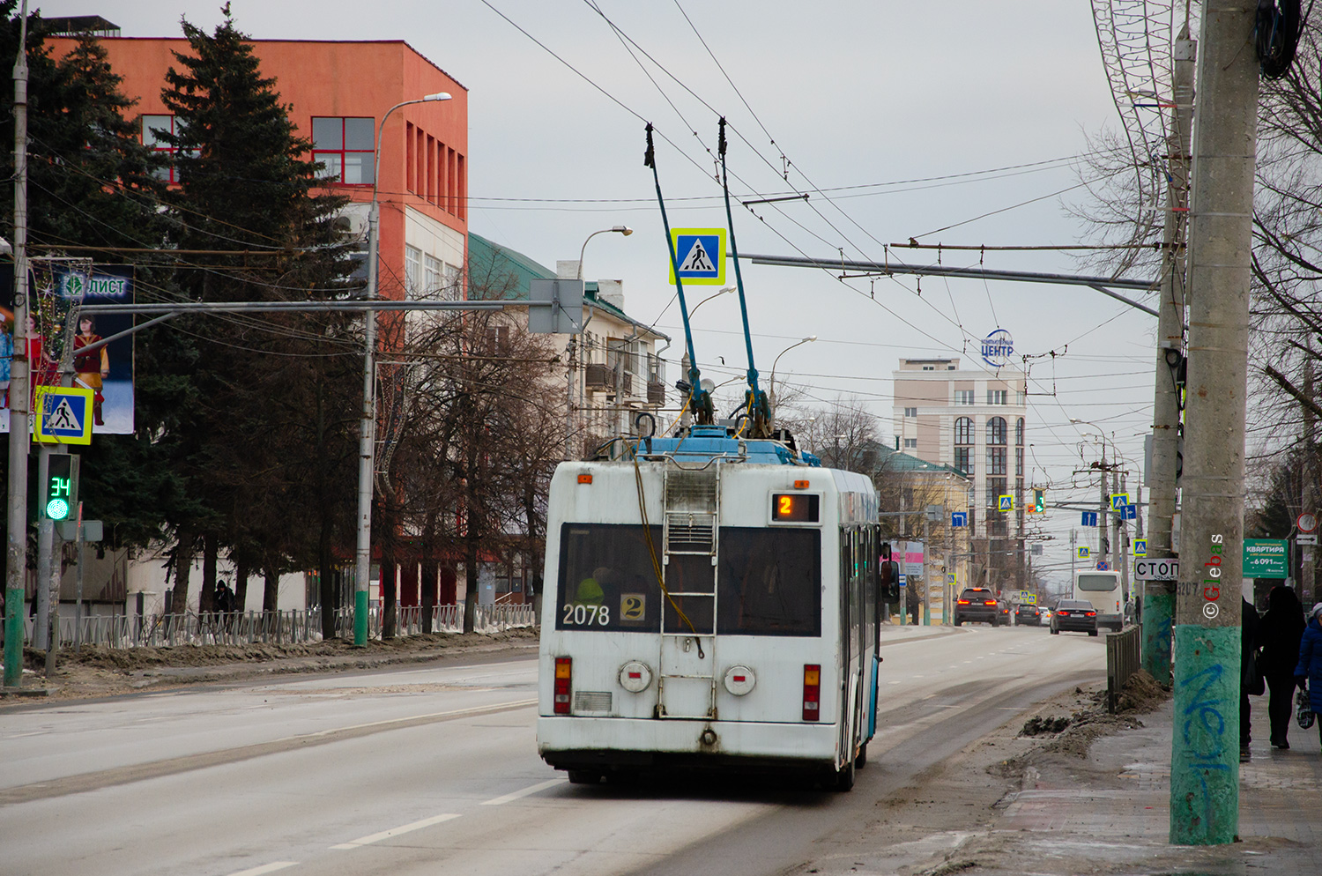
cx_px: 661
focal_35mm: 158
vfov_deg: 8.7
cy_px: 438
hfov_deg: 13.1
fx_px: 5773
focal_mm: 105
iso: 400
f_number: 5.6
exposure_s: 1/320
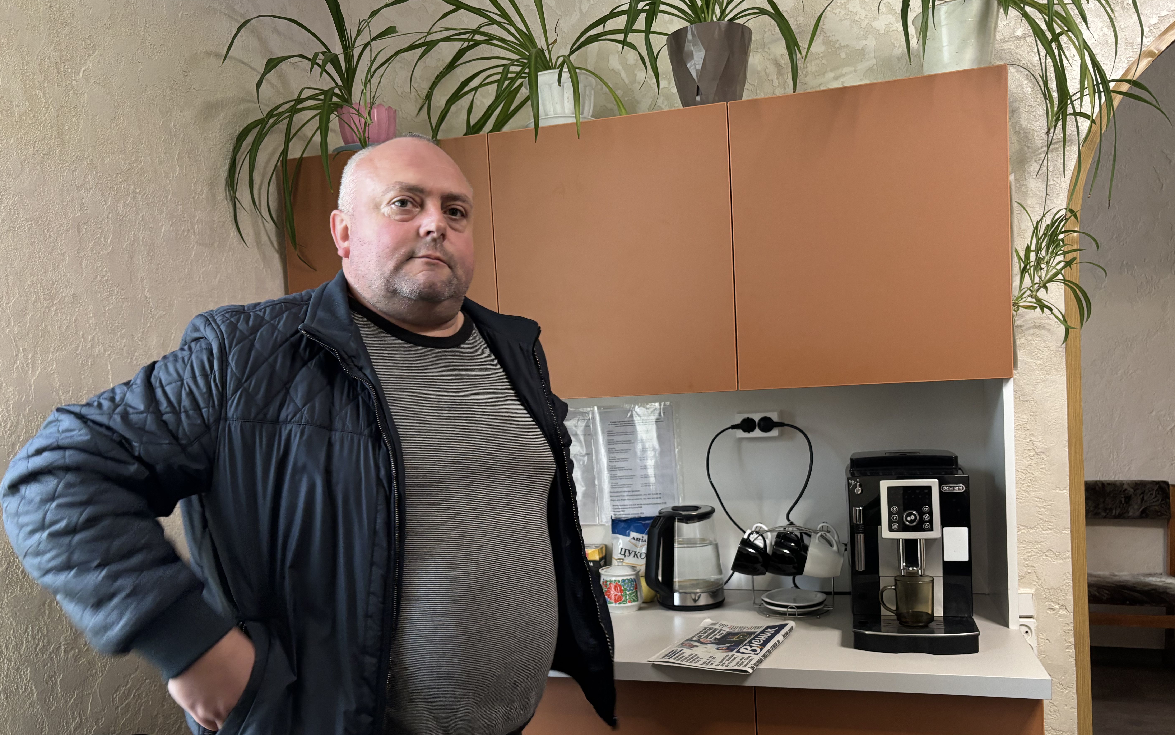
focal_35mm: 28
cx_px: 587
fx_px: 897
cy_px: 429
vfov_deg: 44.4
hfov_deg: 66.5
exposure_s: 1/50
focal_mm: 5.96
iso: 250
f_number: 1.6
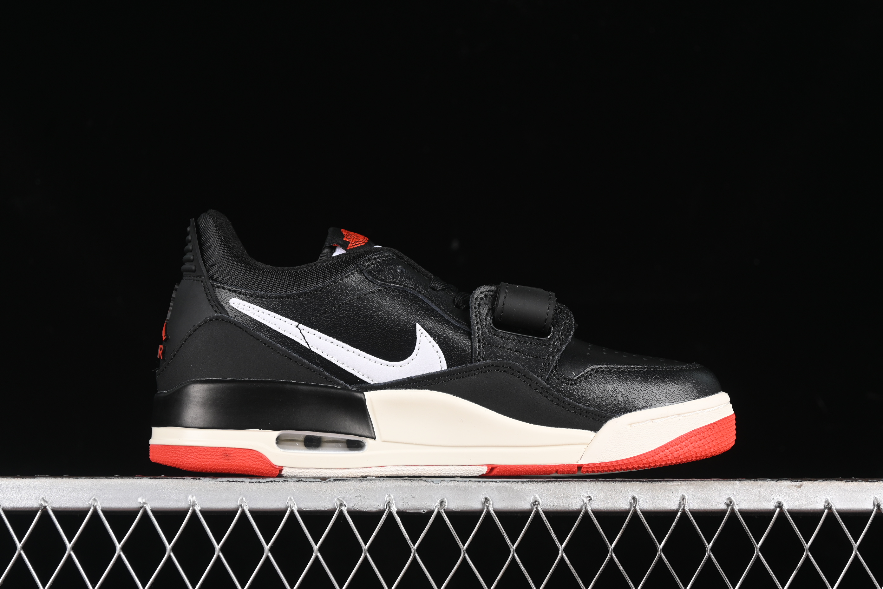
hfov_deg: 27.0
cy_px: 294
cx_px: 442
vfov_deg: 18.2
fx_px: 1839
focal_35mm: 75
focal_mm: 50
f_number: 6.3
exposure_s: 1/60
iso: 160
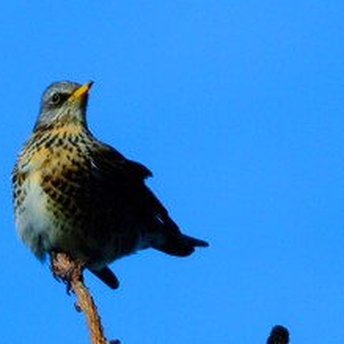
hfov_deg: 1.1
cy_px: 175
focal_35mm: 1609
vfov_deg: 1.1
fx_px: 18090
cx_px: 162
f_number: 8
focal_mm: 600
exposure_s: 1/4000
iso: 1250
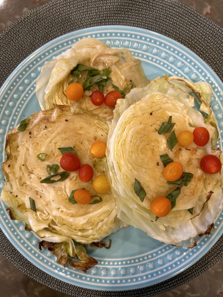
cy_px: 148
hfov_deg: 53.1
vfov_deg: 67.3
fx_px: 223
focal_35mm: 26
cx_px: 112
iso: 100
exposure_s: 1/60
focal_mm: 5.7
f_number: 1.5
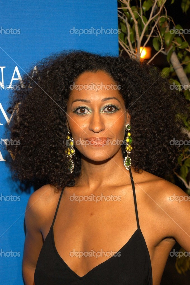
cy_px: 142
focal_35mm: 102
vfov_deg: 20.0
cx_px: 95
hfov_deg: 13.4
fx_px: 809
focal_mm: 68
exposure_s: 1/160
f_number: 7.1
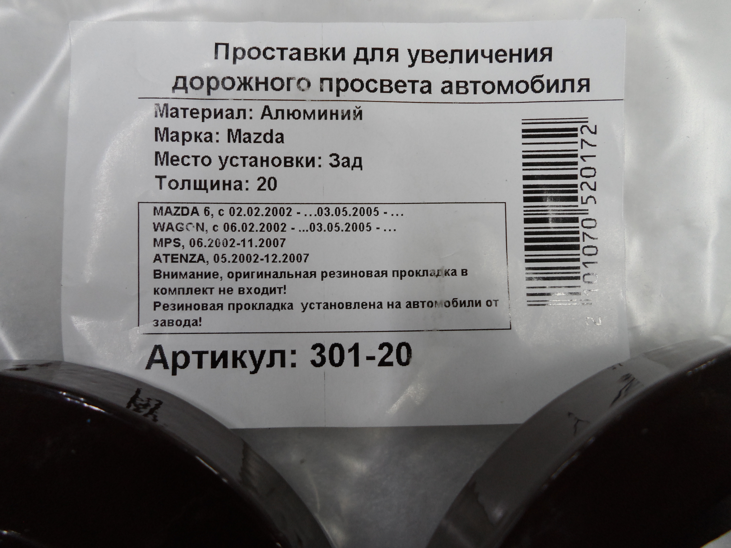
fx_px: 528
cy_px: 274
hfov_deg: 69.4
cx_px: 366
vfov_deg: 54.9
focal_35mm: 25
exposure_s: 1/30
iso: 120
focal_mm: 4.5
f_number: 2.5
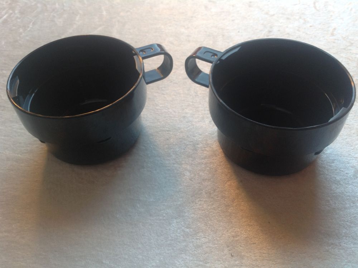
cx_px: 179
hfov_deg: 52.7
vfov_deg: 40.6
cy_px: 134
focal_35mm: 35
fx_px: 361
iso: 64
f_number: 2.4
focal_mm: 4.28
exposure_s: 1/20
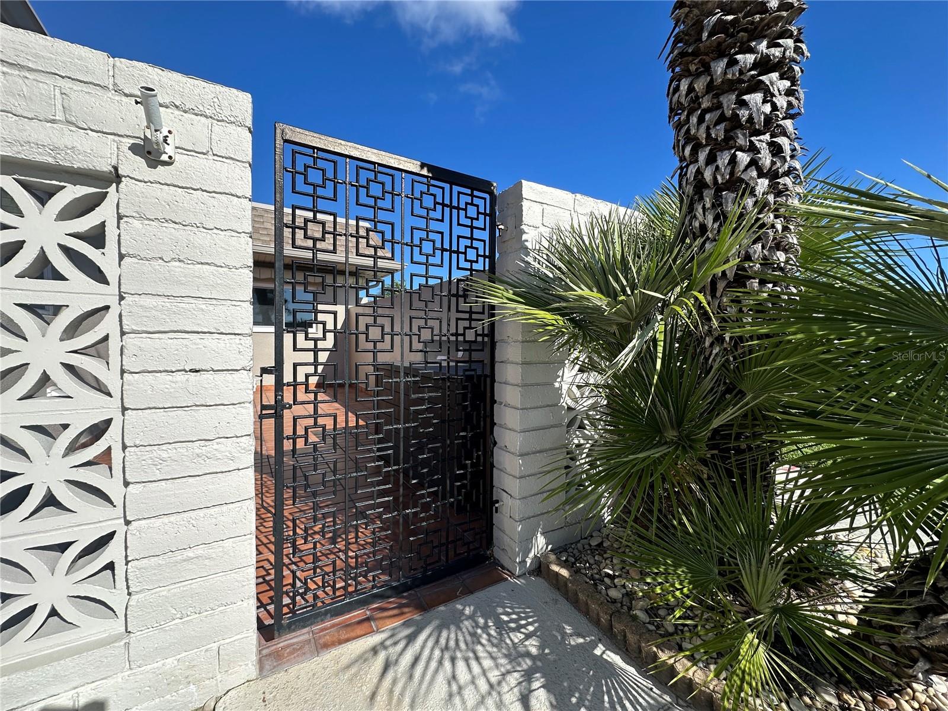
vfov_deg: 85.7
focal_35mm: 14
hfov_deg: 102.1
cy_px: 356
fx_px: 383
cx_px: 474
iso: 40
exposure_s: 1/1182
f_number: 2.2
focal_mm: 2.22
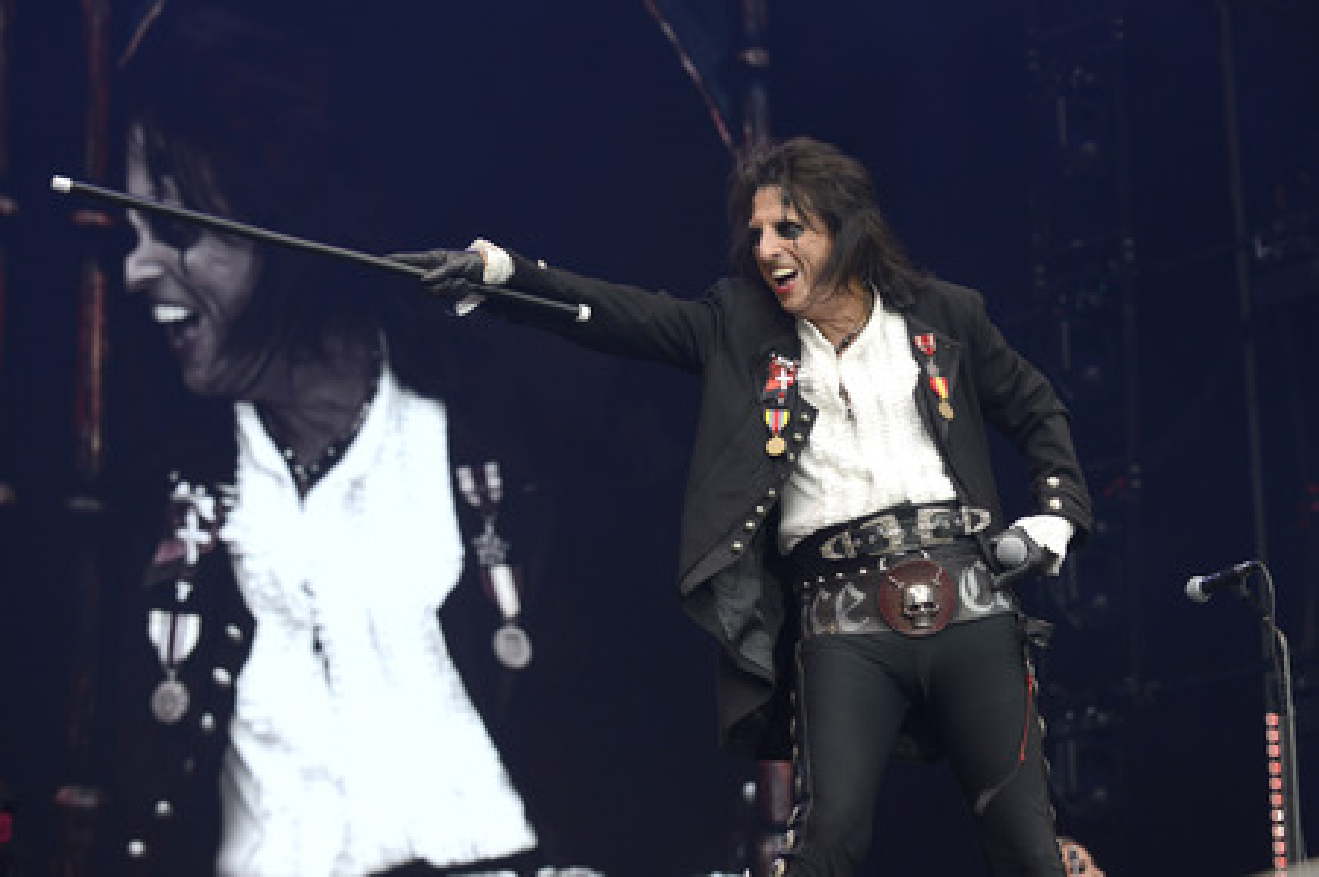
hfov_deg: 20.8
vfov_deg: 13.9
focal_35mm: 98
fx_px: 3588
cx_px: 660
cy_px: 438
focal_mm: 98
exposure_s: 1/800
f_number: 5
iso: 320
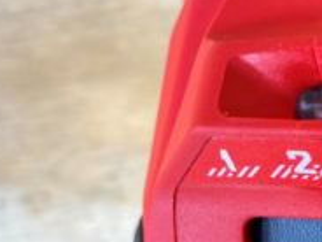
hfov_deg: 23.8
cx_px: 310
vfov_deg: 18.7
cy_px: 107
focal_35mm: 79
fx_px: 735
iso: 32
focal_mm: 4.25
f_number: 1.8
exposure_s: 1/120
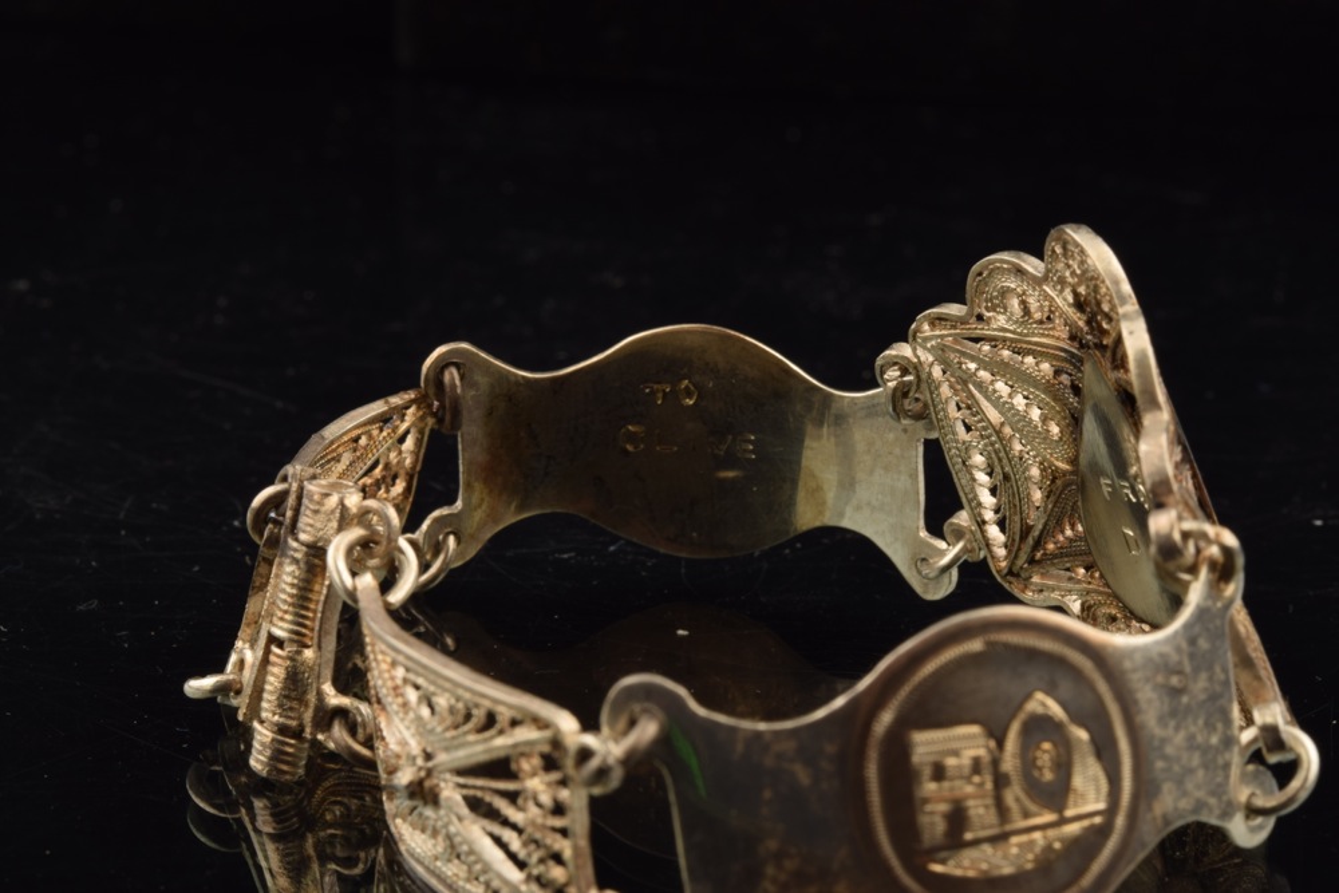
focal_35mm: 90
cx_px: 670
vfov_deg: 15.2
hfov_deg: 22.6
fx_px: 3348
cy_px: 446
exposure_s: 1/125
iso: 100
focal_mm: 60
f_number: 22
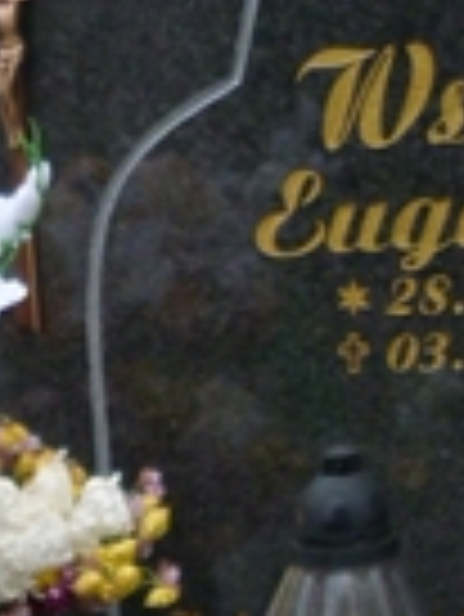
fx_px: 2605
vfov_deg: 11.9
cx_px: -225
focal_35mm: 146
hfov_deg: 9.9
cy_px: 1277
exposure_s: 1/60
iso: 125
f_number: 2.8
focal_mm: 4.5
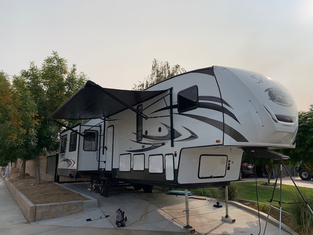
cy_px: 118
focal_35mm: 26
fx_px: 235
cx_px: 156
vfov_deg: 53.1
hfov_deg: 67.3
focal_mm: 4.25
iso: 25
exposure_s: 1/4464
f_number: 1.8
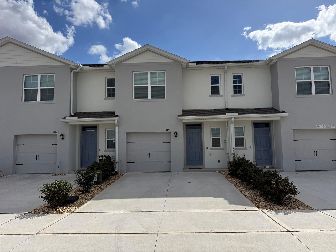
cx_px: 168
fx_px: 233
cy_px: 126
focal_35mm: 24
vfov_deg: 56.8
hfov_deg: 71.6
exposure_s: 1/11905
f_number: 1.78
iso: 100
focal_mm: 6.76
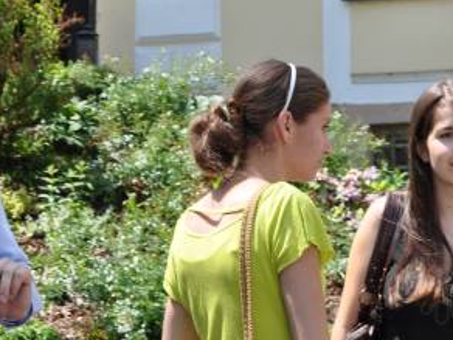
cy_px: 171
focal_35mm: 164
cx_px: 74
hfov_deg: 12.0
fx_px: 2146
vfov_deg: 9.1
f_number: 8
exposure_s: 1/250
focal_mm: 46
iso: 200
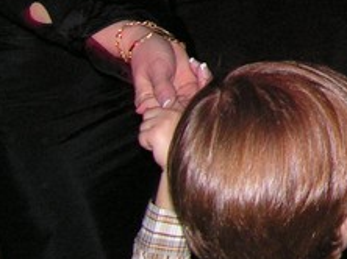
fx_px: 1302
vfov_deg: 11.1
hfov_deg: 13.9
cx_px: 571
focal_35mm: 130
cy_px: -80
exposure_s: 1/40
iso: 200
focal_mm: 6
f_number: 3.2
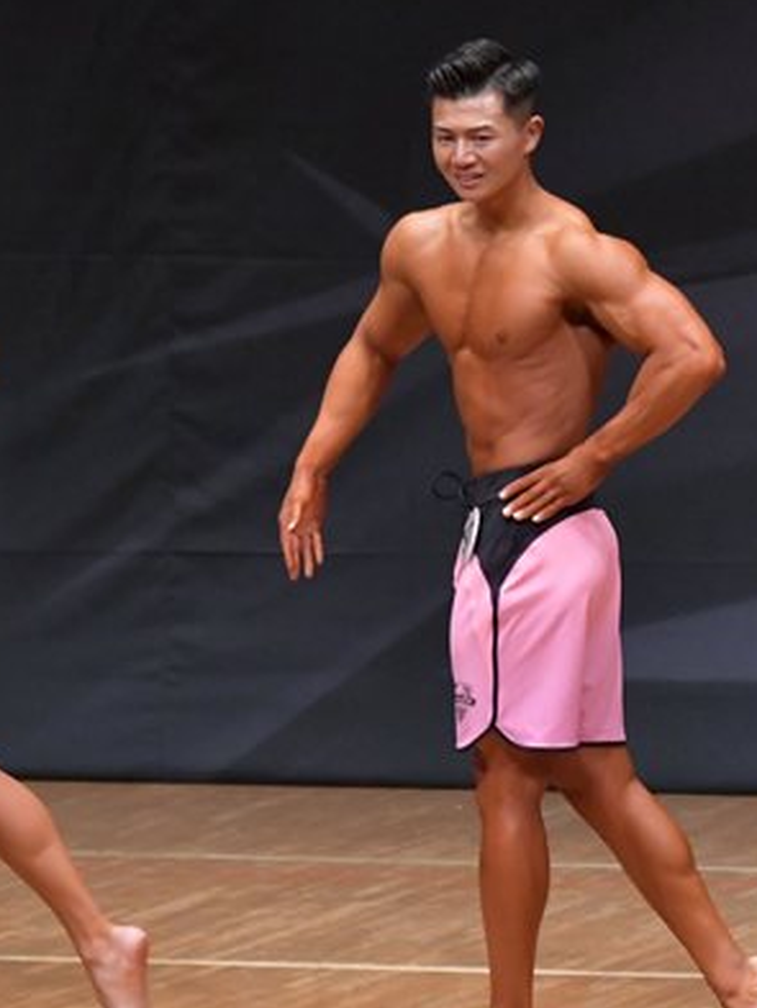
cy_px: 605
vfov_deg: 4.1
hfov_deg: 3.1
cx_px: 553
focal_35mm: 483
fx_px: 14076
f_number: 5.6
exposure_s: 1/400
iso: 6400
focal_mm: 170
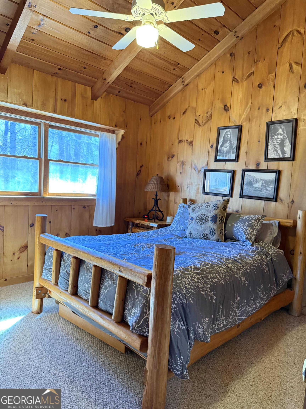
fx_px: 283
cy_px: 204
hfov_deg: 56.8
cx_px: 153
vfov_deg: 71.6
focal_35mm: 24
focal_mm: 6.76
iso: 1000
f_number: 1.78
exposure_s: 1/40
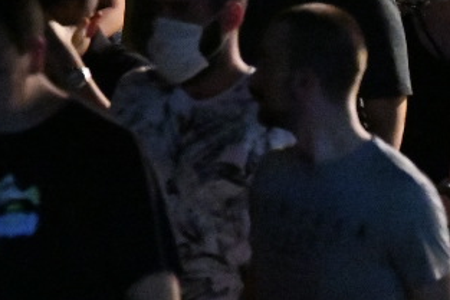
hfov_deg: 3.1
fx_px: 8416
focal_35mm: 673
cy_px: -230
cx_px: 260
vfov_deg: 2.0
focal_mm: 130
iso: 25600
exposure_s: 1/100
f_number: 4.5
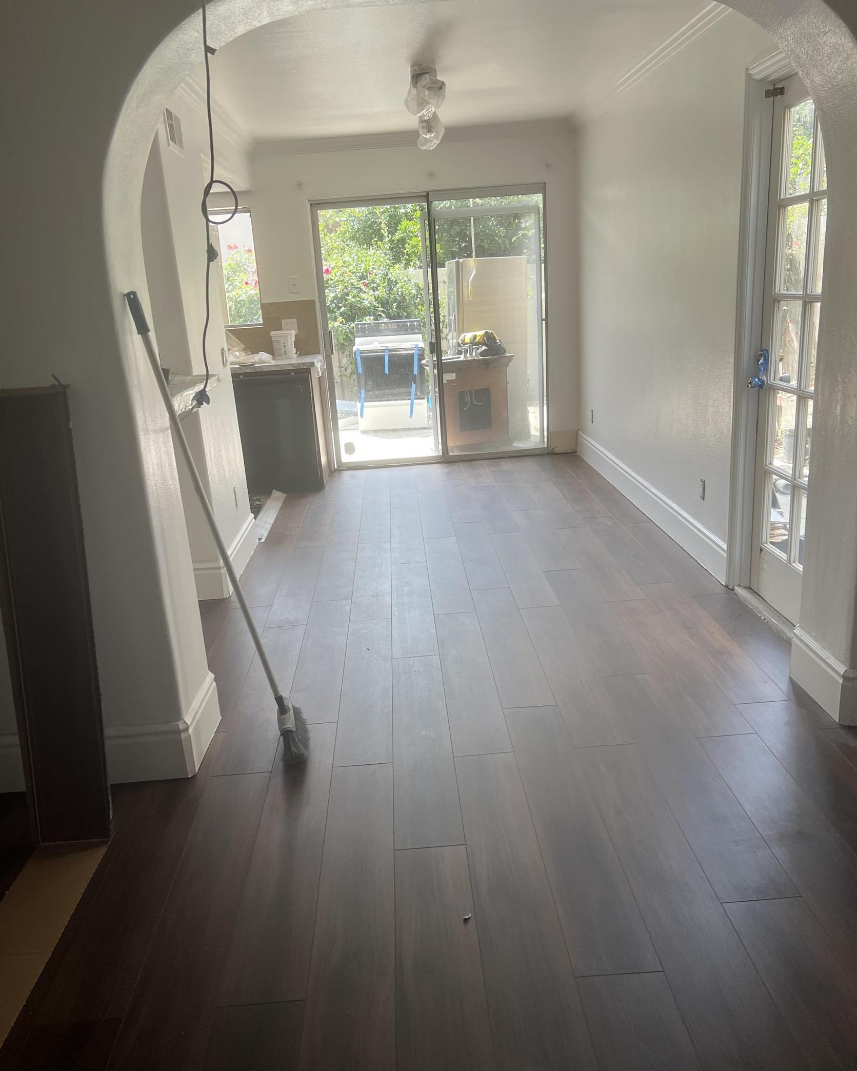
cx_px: 427
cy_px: 552
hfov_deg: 51.5
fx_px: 888
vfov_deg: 62.2
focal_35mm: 28
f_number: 1.5
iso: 32
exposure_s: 1/146
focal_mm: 5.7
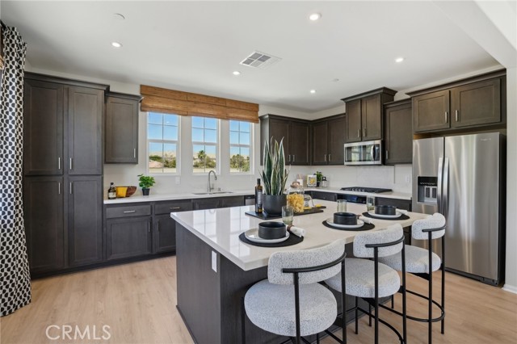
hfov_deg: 96.8
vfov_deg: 73.7
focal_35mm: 16
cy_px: 172
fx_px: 230
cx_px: 258
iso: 200
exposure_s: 1/30
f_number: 7.1
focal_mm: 16
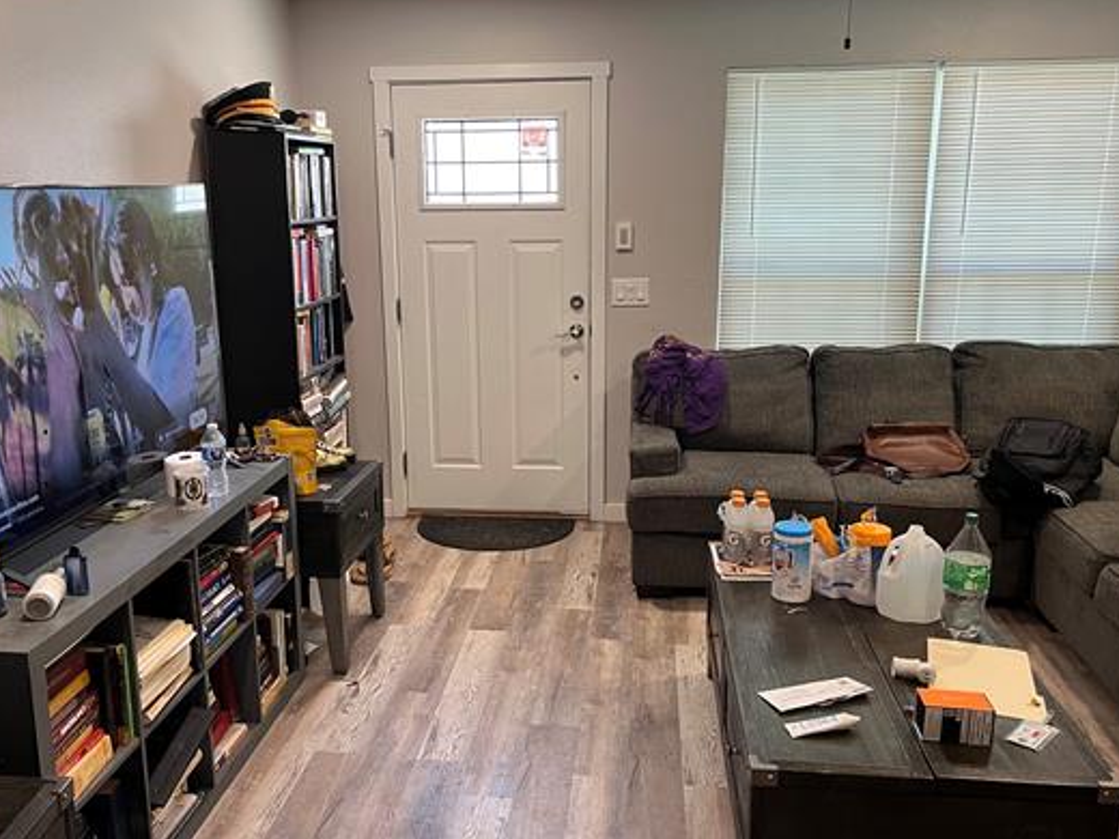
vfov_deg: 44.2
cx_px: 529
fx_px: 1034
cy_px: 427
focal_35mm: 32
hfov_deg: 56.8
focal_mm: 5.1
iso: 100
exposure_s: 1/60
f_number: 1.6
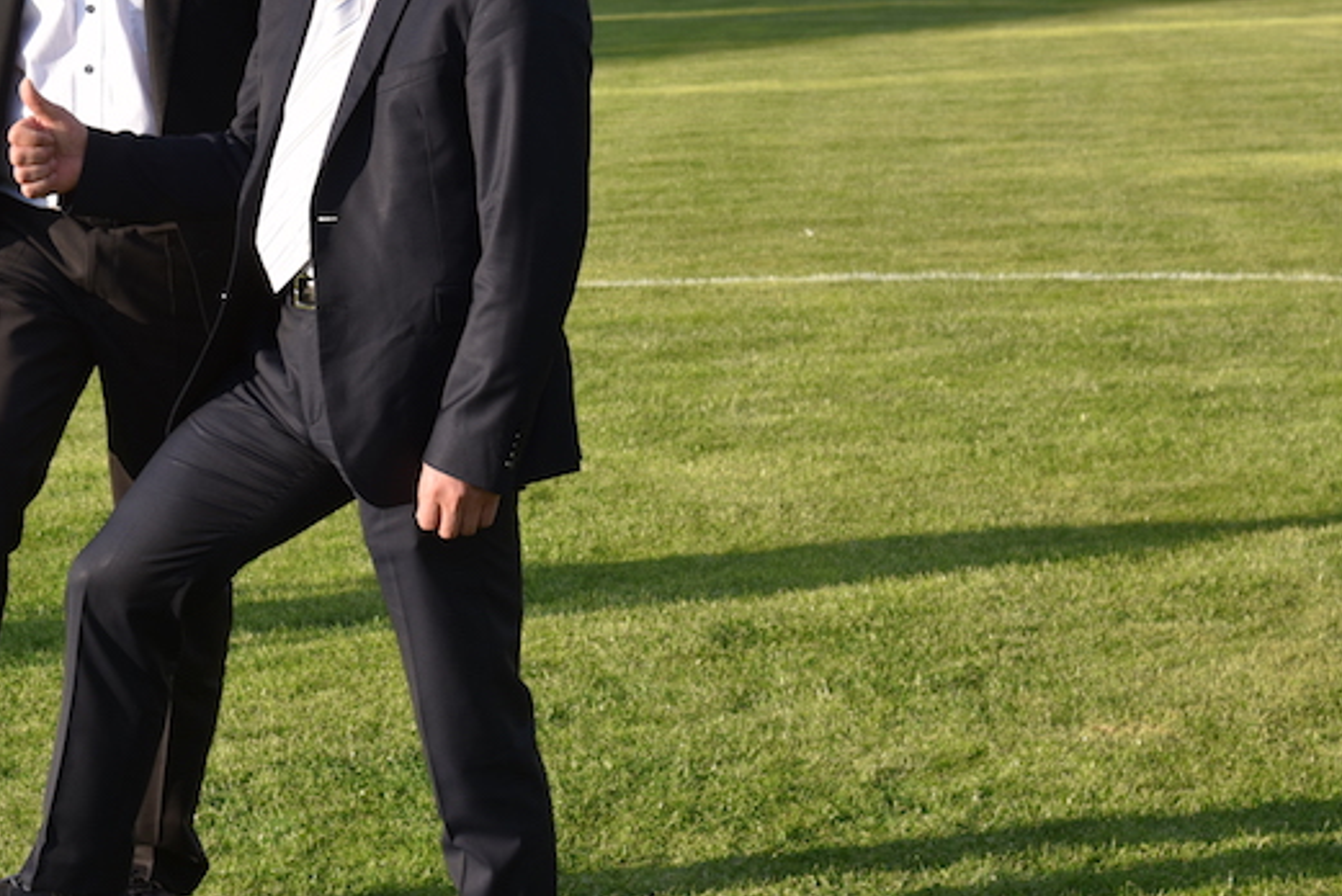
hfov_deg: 18.7
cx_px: 222
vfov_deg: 12.7
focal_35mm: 108
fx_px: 4028
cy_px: 227
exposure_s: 1/250
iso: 250
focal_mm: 55
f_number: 8
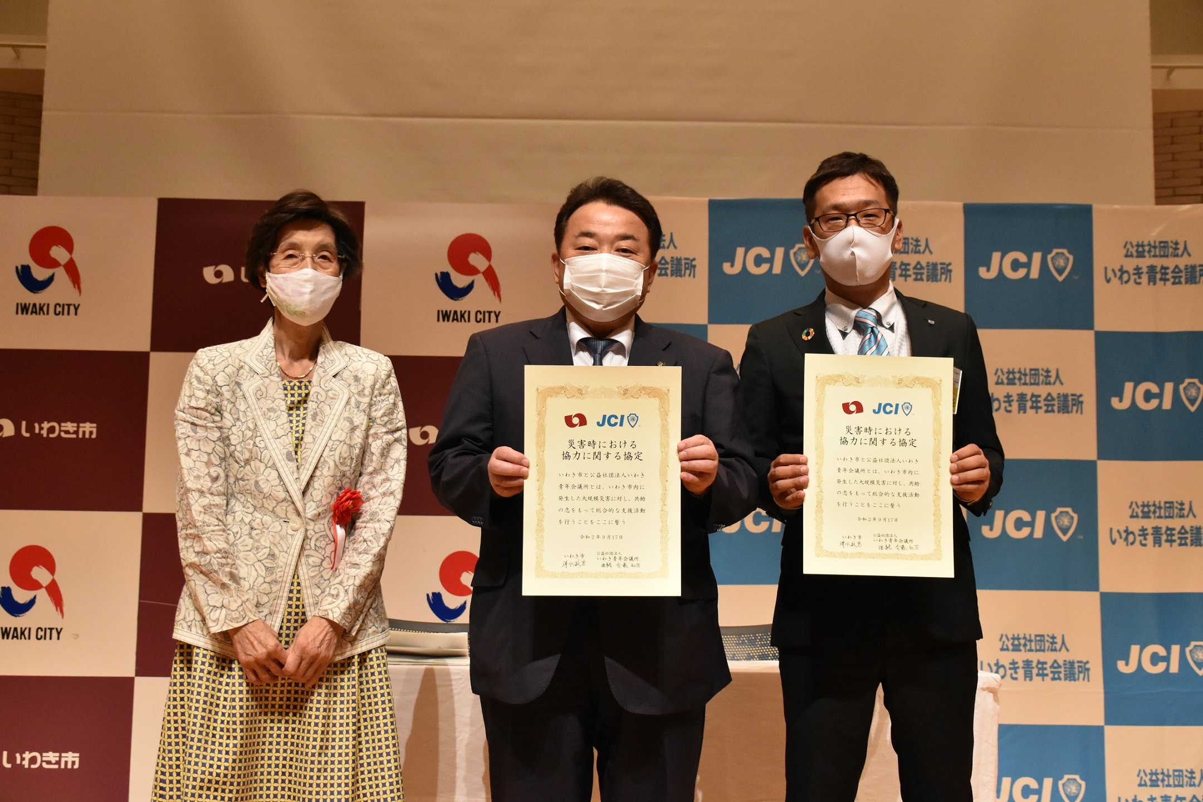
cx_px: 602
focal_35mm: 48
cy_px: 401
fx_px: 1604
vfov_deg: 28.1
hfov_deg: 41.1
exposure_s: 1/100
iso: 3200
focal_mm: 32
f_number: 5
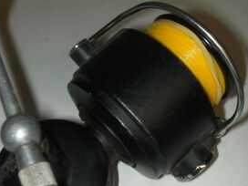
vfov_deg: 21.5
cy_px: 163
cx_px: 108
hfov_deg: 28.9
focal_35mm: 67
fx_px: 480
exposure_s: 1/30
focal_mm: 6.3
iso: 200
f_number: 5.6
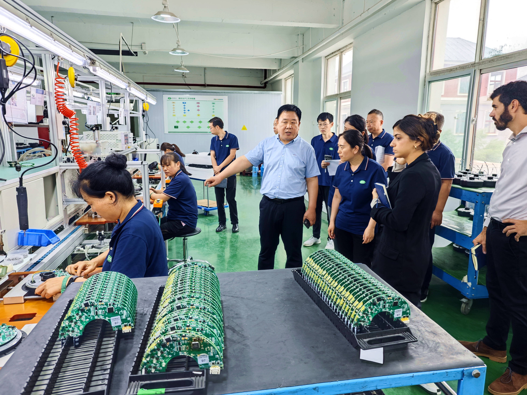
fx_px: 350
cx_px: 264
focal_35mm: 23
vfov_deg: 58.9
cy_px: 198
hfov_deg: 73.9
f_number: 1.6
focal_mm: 6.55
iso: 400
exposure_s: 1/101
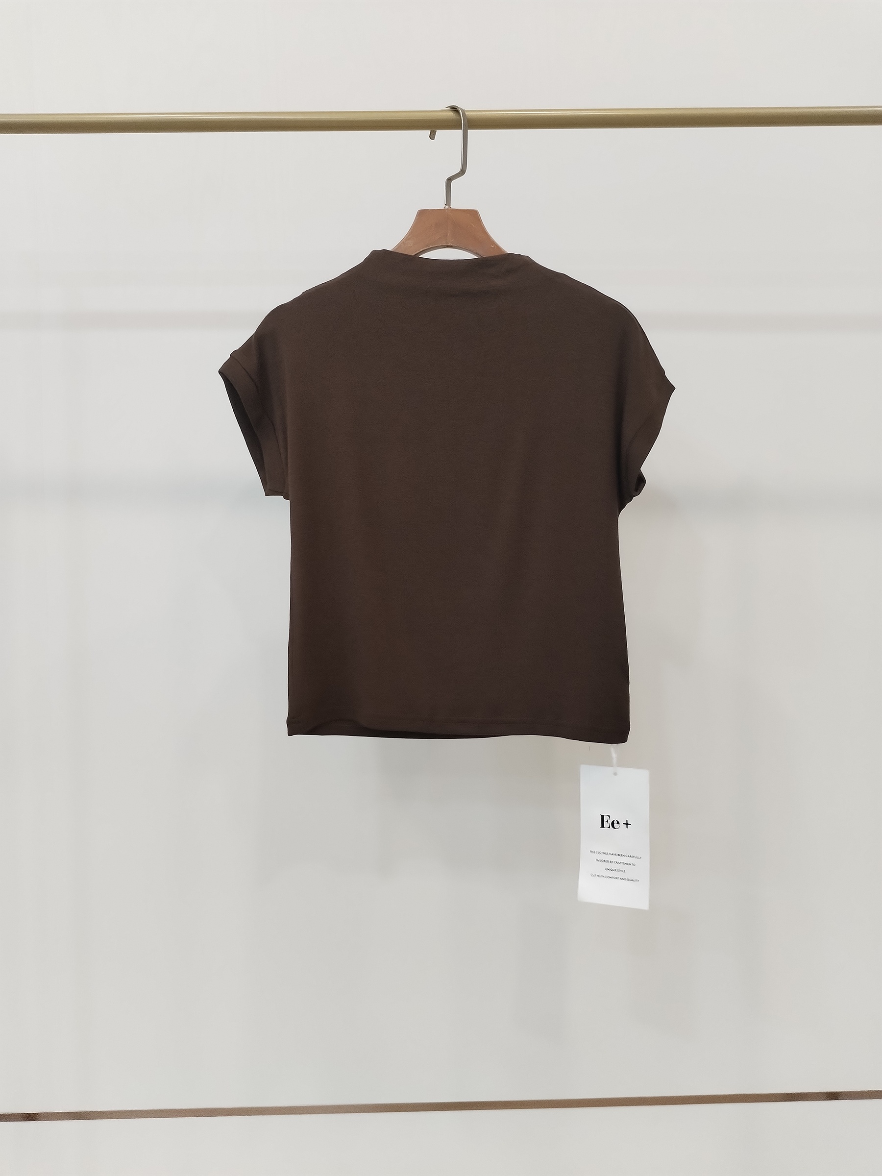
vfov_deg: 61.7
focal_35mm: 29
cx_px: 441
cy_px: 588
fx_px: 985
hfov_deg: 48.2
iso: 418
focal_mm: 4.75
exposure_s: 1/60
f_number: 1.8
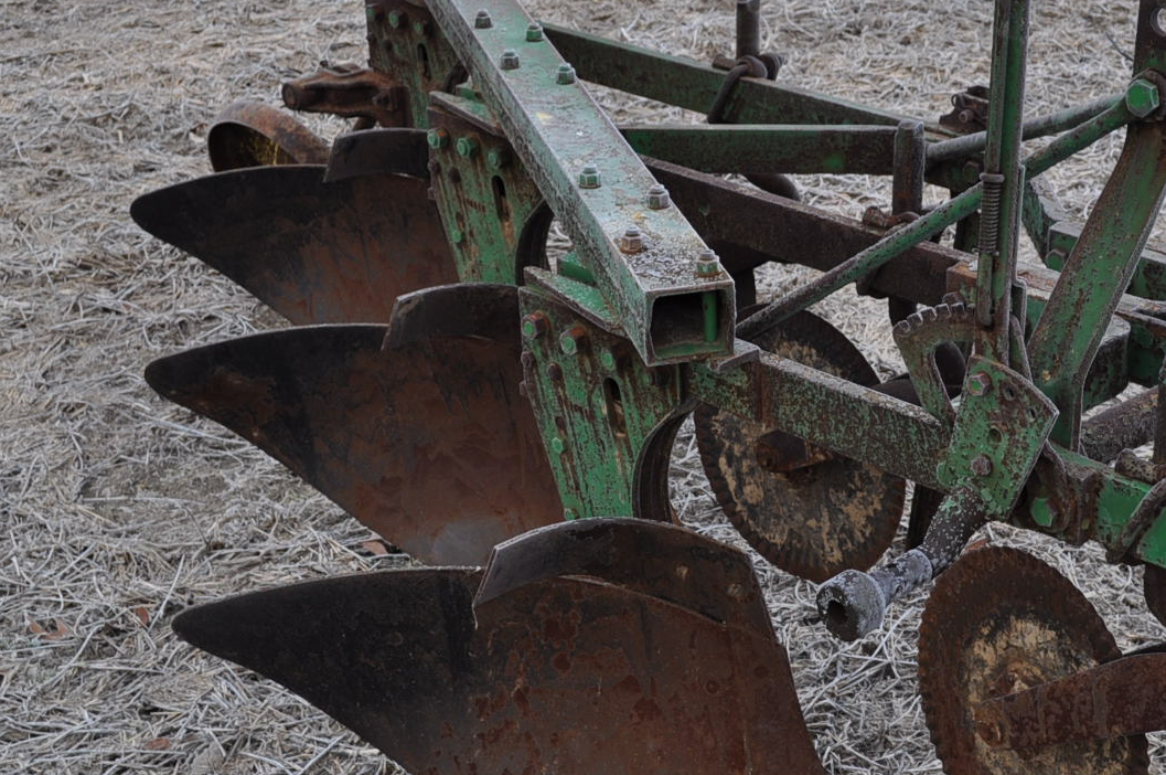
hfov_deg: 27.5
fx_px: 2361
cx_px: 805
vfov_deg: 18.6
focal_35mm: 73
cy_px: 499
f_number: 5.6
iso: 200
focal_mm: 24
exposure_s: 1/125
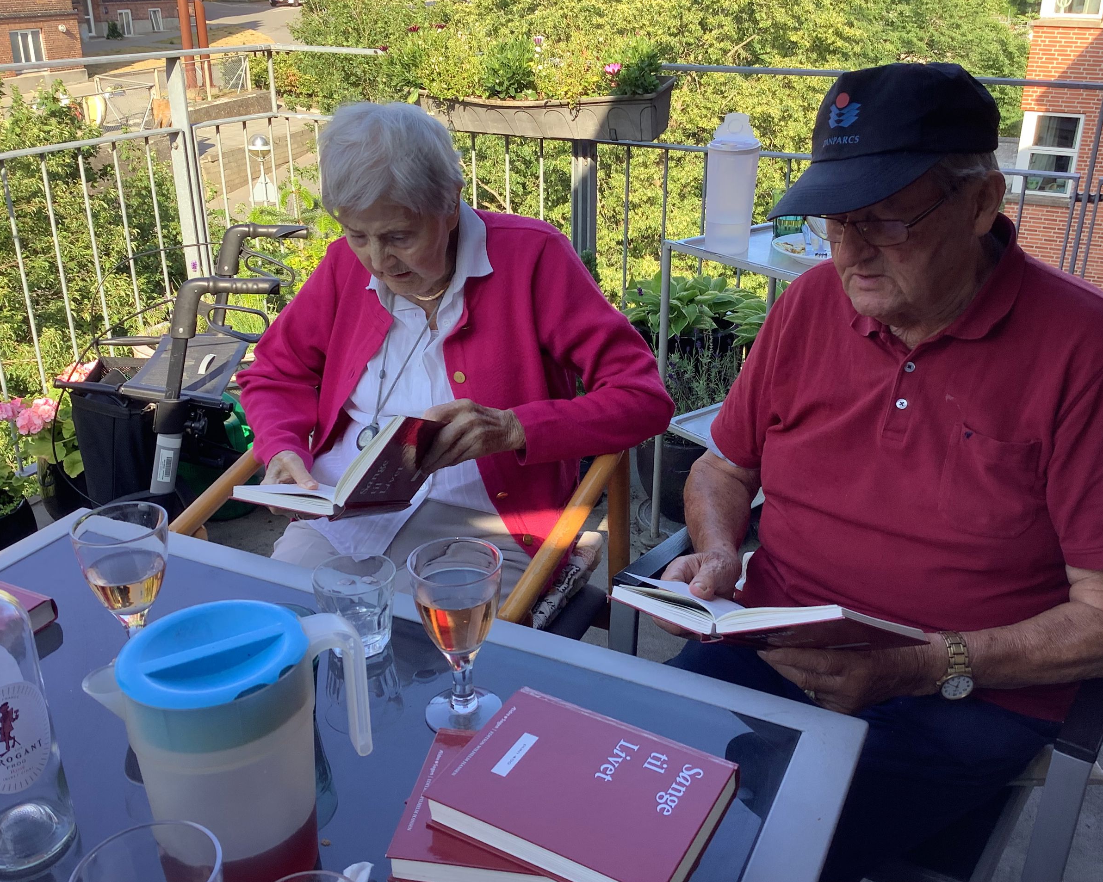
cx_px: 592
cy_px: 433
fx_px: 1077
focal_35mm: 33
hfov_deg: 54.2
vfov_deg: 44.5
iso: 25
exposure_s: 1/127
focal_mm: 3.3
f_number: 2.4
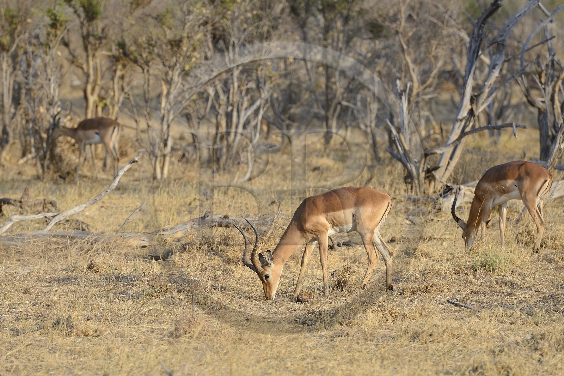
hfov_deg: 7.4
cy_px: 188
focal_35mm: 280
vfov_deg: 4.9
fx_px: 4385
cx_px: 282
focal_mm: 280
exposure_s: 1/1000
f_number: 5.6
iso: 400
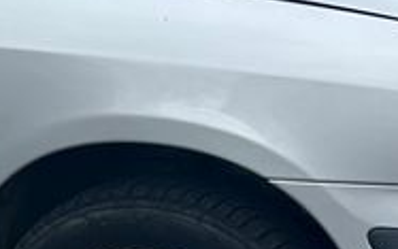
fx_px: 1508
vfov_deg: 9.4
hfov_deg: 14.5
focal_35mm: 139
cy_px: 72
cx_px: -85
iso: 80
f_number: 1.78
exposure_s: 1/1880
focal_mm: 6.86
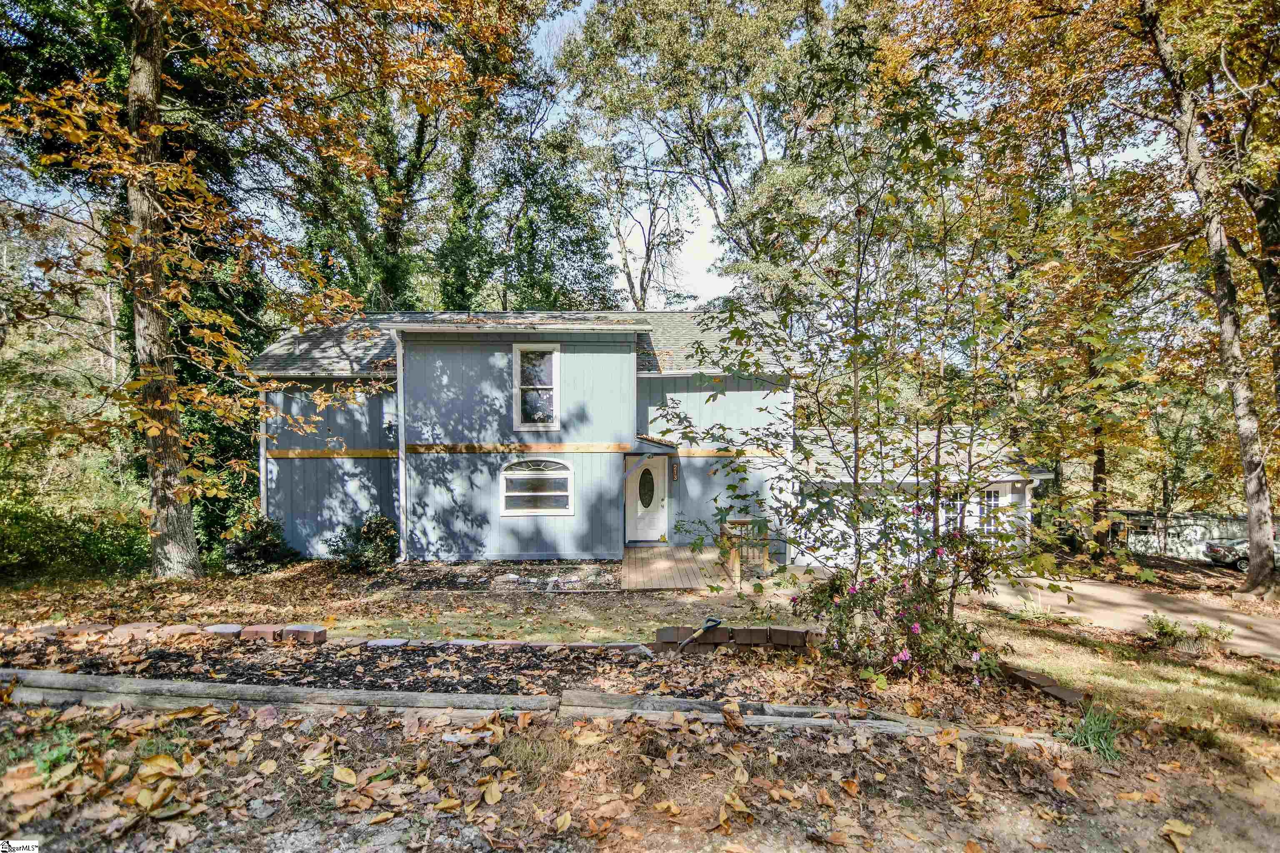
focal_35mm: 16
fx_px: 587
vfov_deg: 72.1
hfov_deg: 95.0
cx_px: 640
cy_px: 426
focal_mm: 11
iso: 100
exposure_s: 1/320
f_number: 2.8
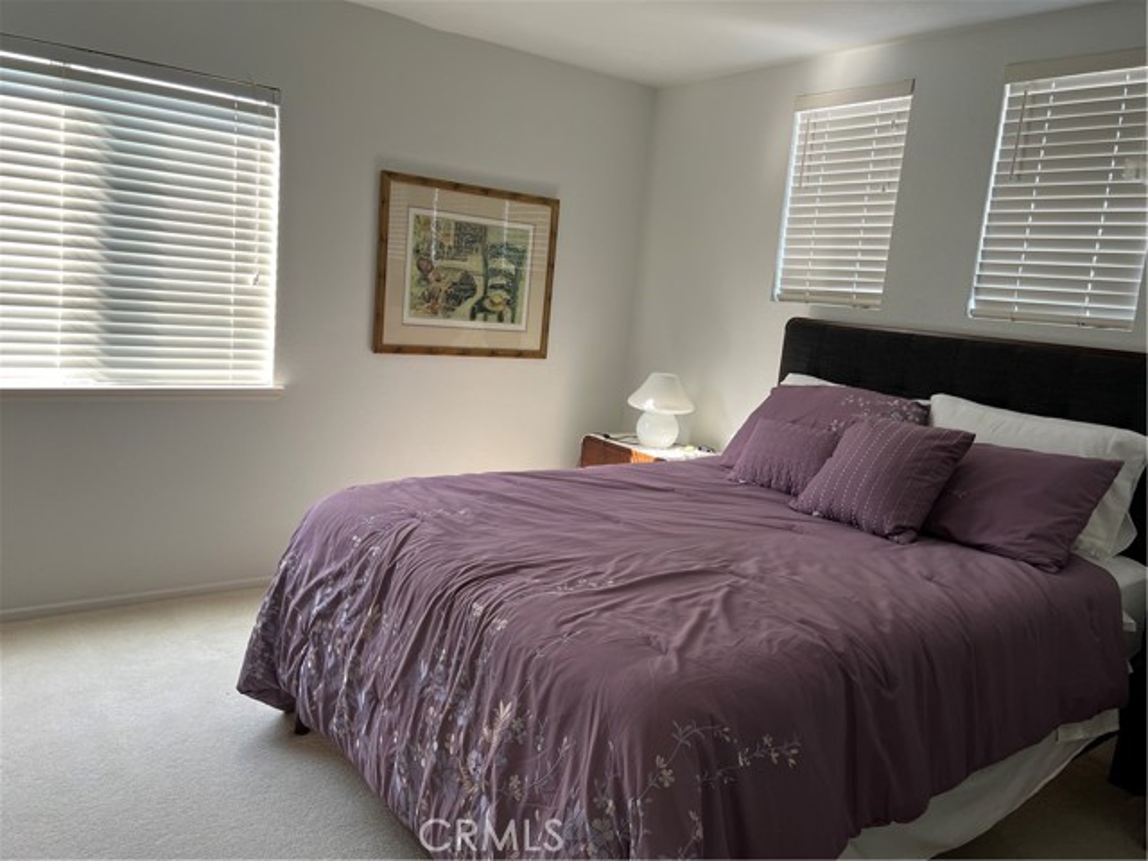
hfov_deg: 67.3
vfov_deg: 53.1
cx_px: 574
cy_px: 430
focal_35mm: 26
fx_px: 862
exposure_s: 1/121
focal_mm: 5.7
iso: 100
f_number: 1.5
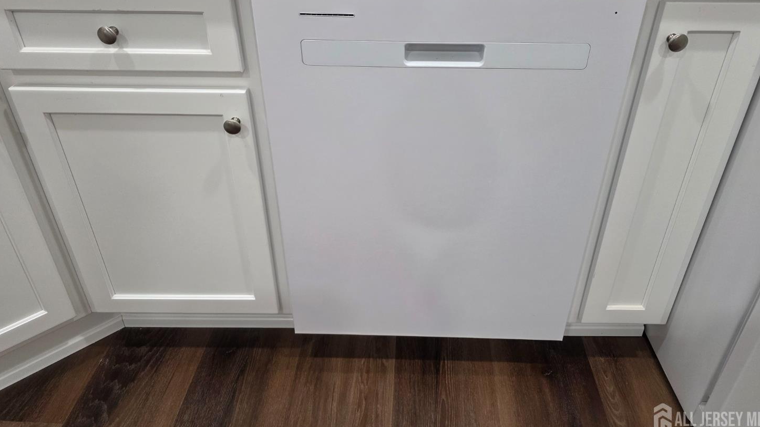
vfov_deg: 43.8
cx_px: 389
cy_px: 146
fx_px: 524
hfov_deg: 71.9
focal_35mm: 26
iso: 250
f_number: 1.7
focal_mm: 6.3
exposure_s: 1/120
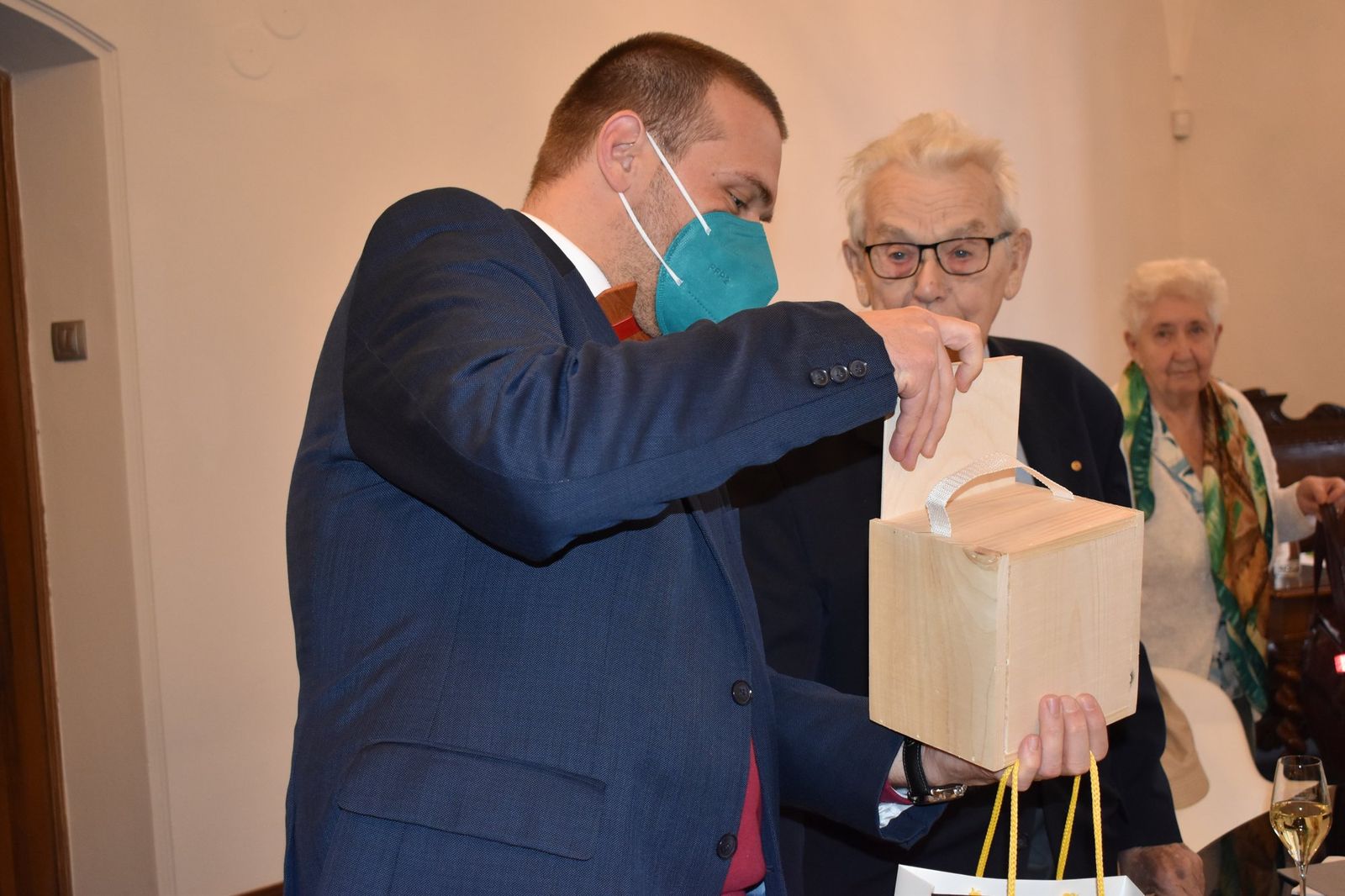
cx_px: 672
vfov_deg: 30.8
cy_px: 448
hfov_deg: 45.0
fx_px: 1625
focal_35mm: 44
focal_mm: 29
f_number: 4.2
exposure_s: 1/60
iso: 1100
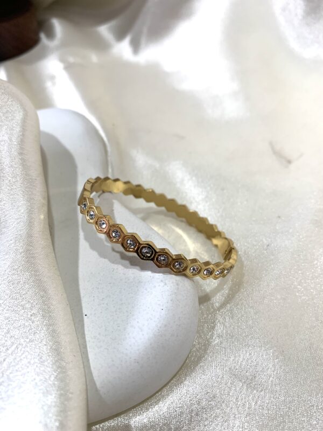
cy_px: 216
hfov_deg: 53.1
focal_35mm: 26
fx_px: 323
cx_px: 162
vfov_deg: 67.3
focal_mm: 4.25
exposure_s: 1/100
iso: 80
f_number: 1.8
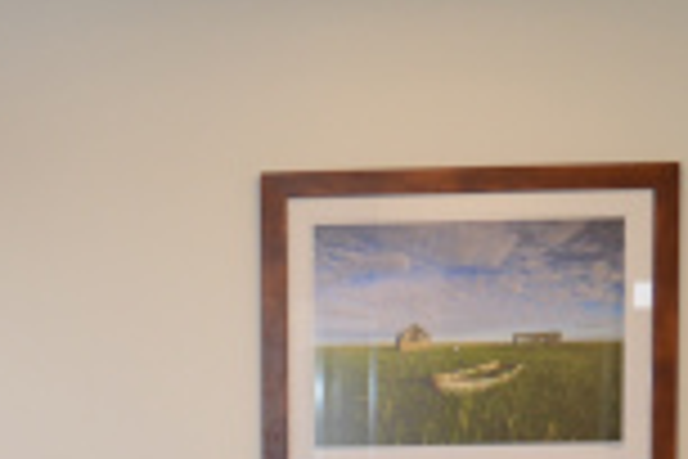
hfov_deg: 15.4
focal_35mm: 129
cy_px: 763
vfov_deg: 10.2
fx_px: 2465
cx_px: -117
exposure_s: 1/125
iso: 400
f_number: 3.5
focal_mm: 22
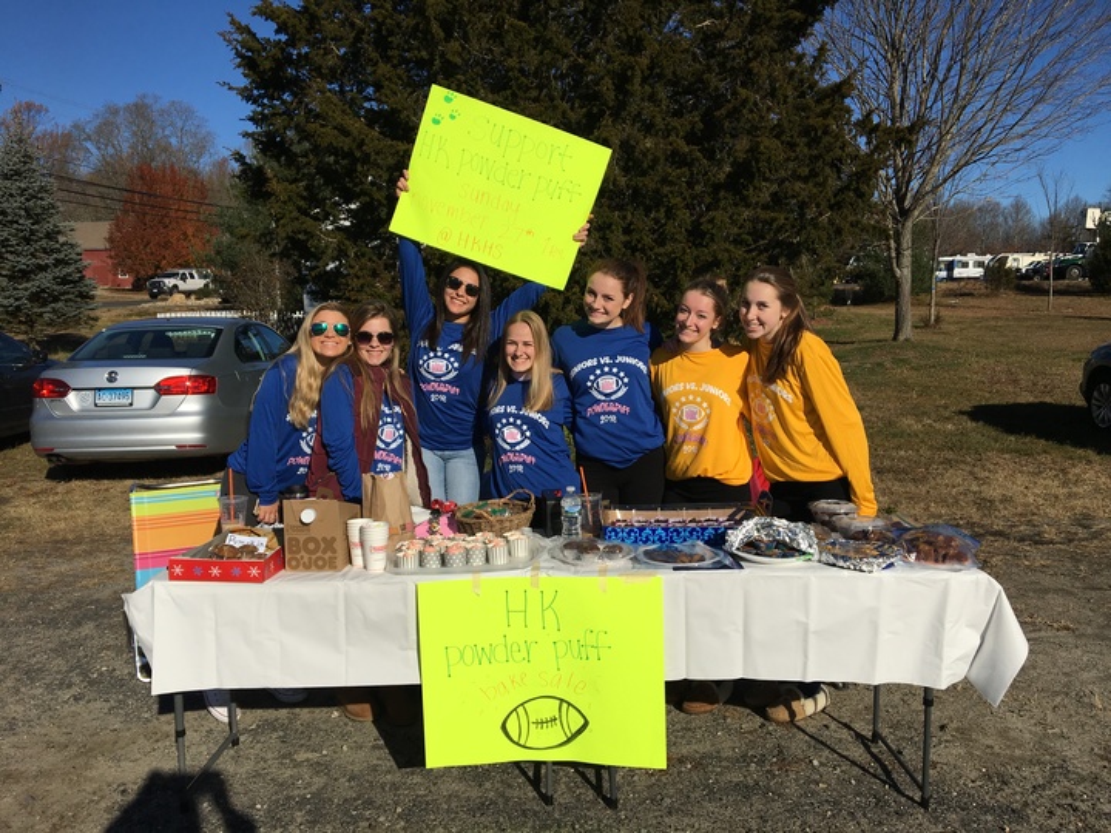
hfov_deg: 61.7
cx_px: 556
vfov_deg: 48.2
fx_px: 931
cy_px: 416
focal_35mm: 29
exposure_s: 1/5128
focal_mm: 4.15
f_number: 2.2
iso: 25
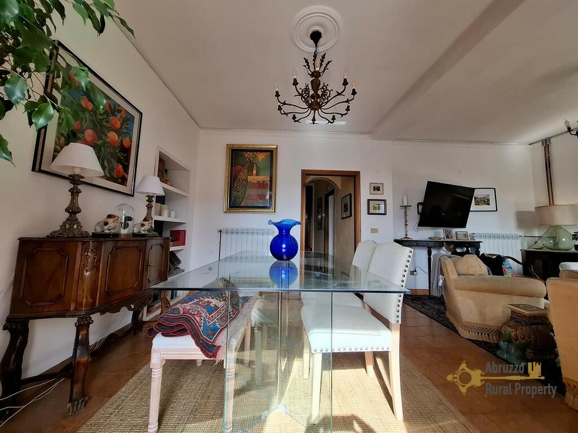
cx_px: 289
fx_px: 217
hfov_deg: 106.2
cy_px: 216
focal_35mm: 13
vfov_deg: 89.9
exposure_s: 1/118
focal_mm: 1.74
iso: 40
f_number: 2.2
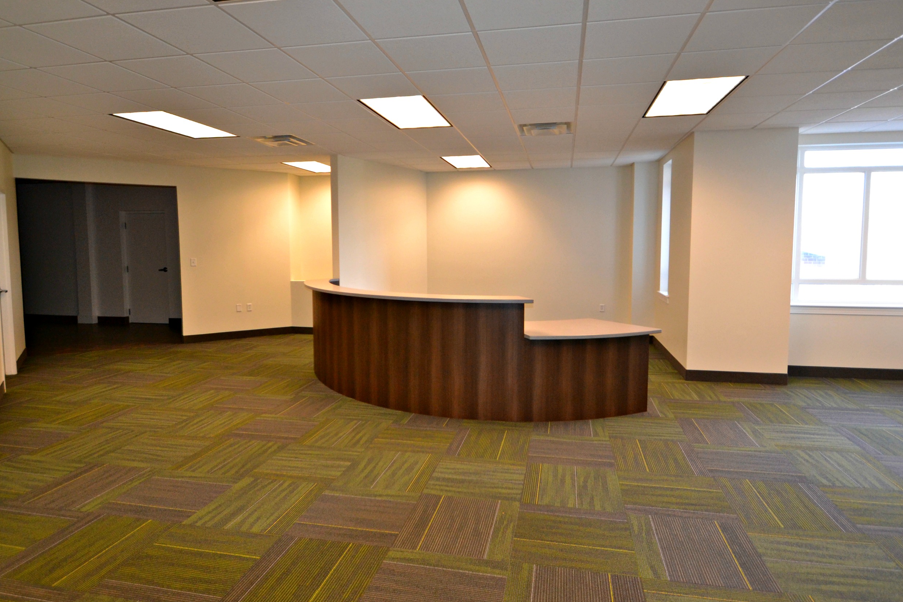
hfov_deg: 83.9
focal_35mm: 20
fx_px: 502
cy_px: 270
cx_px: 472
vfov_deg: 61.8
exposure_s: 1/60
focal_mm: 10
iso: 720
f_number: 3.5
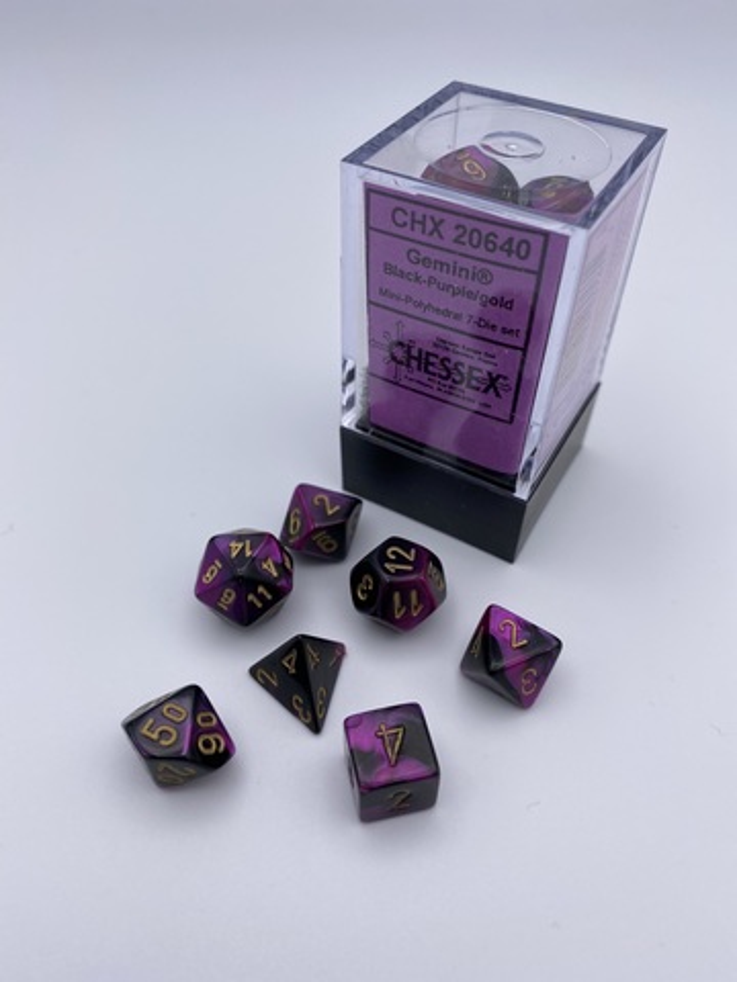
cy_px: 491
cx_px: 368
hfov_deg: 53.1
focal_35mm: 26
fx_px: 738
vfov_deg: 67.3
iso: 32
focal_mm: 4.25
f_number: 1.8
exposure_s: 1/497
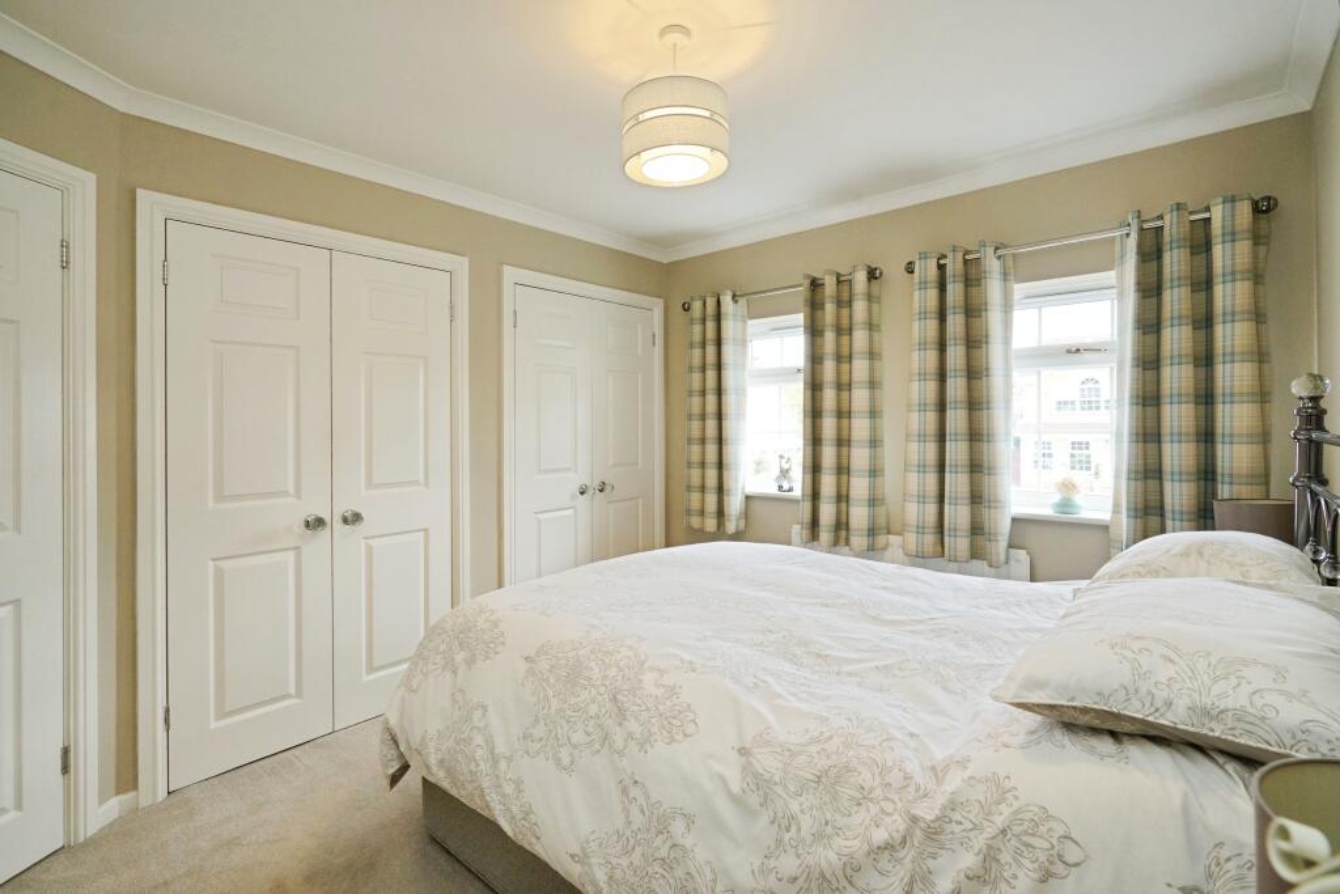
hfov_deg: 96.7
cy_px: 447
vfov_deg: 73.8
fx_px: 596
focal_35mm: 16
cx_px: 670
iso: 2000
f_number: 9
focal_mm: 16
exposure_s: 1/125
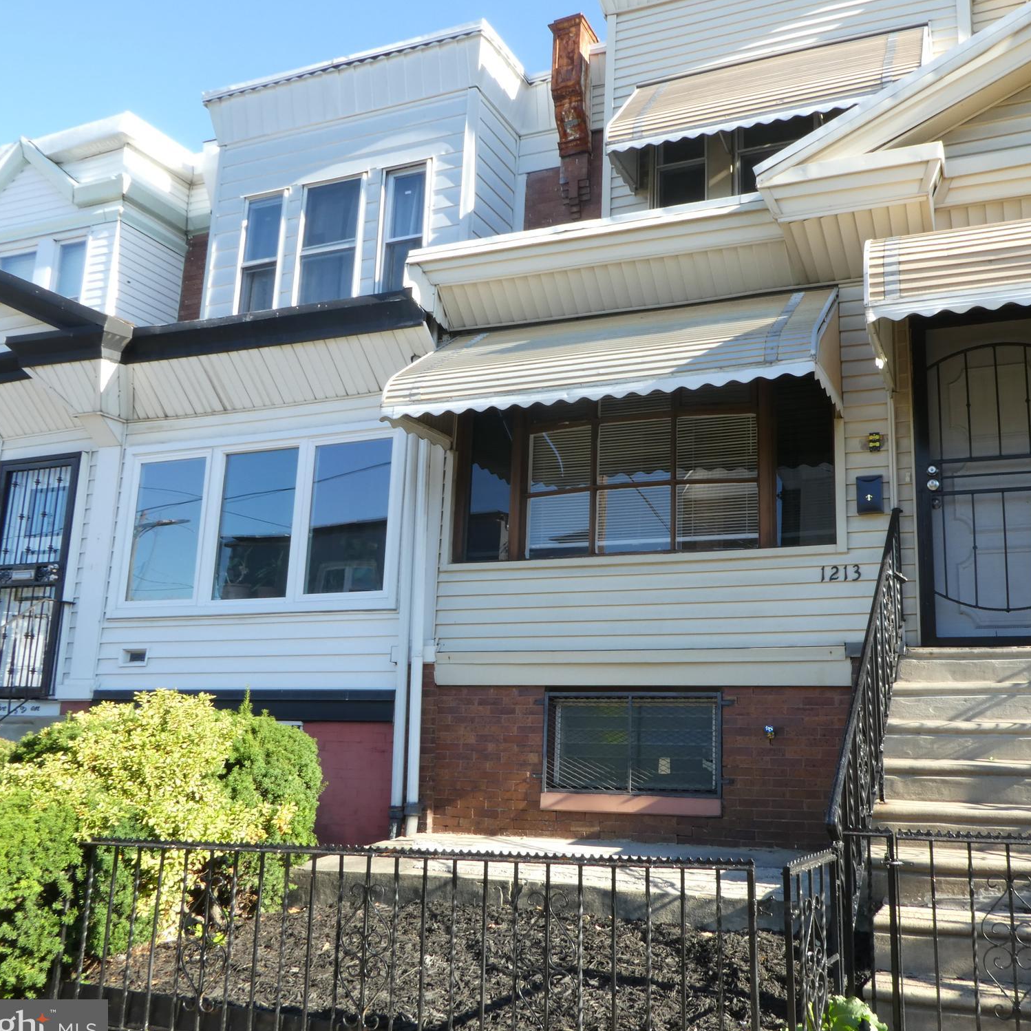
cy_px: 527
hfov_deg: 55.0
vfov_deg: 55.6
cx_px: 641
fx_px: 977
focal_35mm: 29
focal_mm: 4.3
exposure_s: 1/60
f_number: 5.6
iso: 80
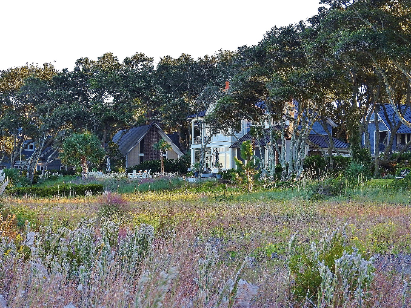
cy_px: 154
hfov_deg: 18.7
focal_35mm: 105
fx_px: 1247
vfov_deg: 14.1
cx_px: 206
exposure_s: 1/80
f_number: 4.8
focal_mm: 18.8
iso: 100
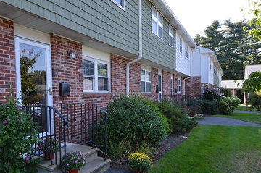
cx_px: 101
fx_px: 174
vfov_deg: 52.6
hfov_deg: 72.8
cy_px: 105
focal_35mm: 24
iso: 110
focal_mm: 12
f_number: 5.6
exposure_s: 1/125
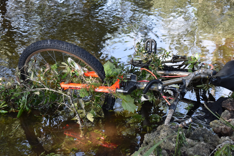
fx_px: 634
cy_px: 73
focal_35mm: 98
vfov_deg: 14.0
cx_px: 112
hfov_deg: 20.9
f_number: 5.6
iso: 800
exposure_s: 1/200
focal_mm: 55
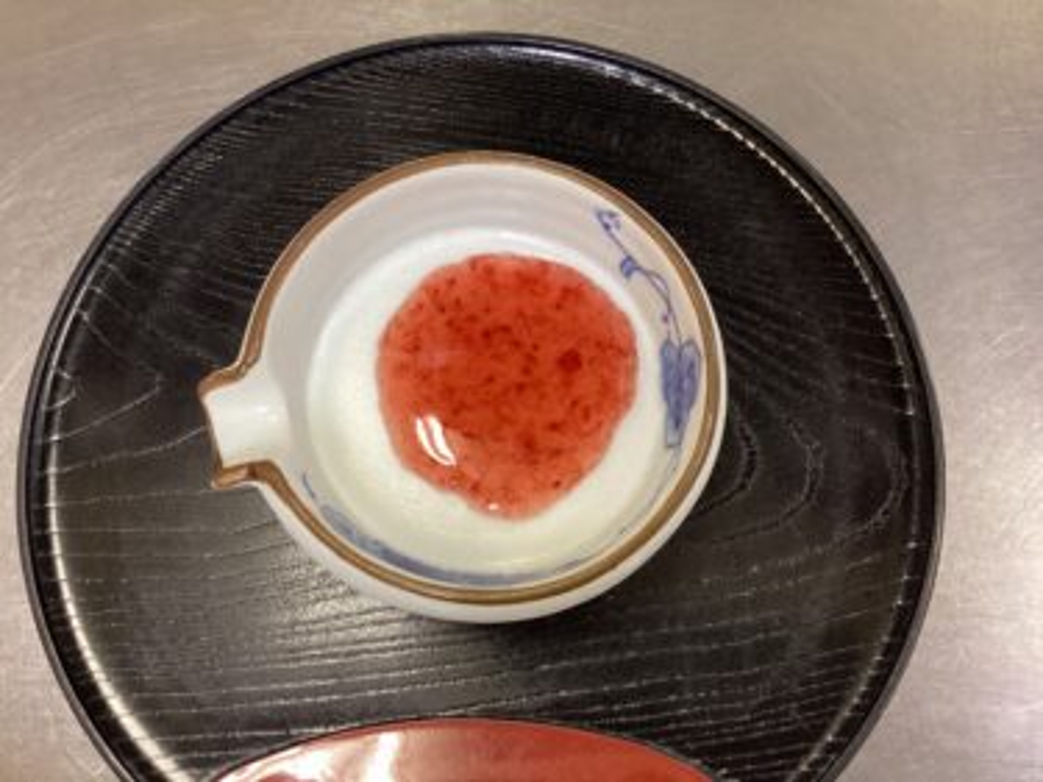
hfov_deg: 58.4
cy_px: 391
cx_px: 522
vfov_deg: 45.4
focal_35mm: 31
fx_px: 934
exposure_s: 1/60
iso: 320
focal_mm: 3.3
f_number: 2.4
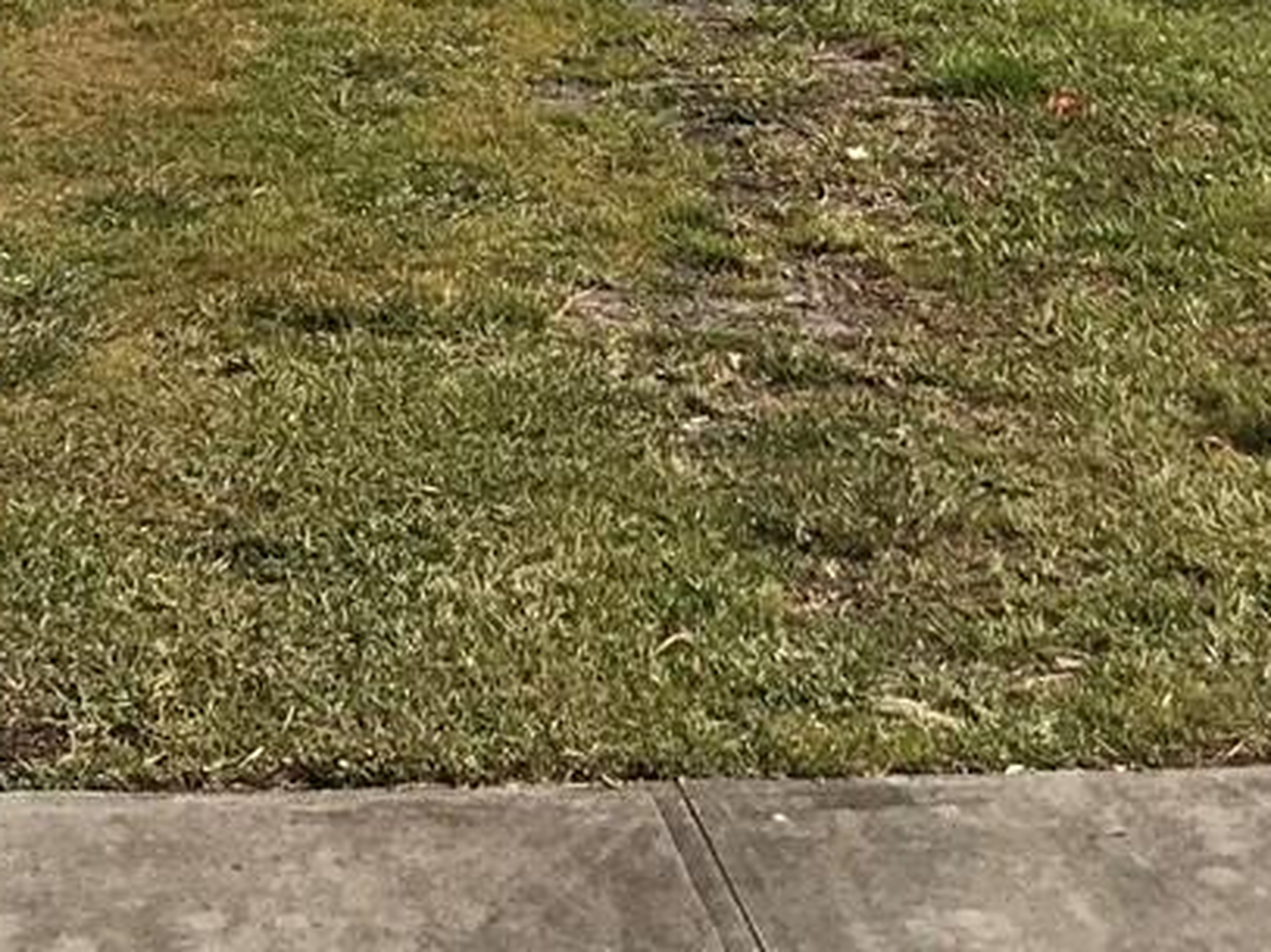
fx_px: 4038
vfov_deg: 12.3
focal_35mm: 110
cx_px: 406
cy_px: -746
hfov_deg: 17.8
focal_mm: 3.99
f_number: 1.8
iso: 20
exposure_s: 1/2591
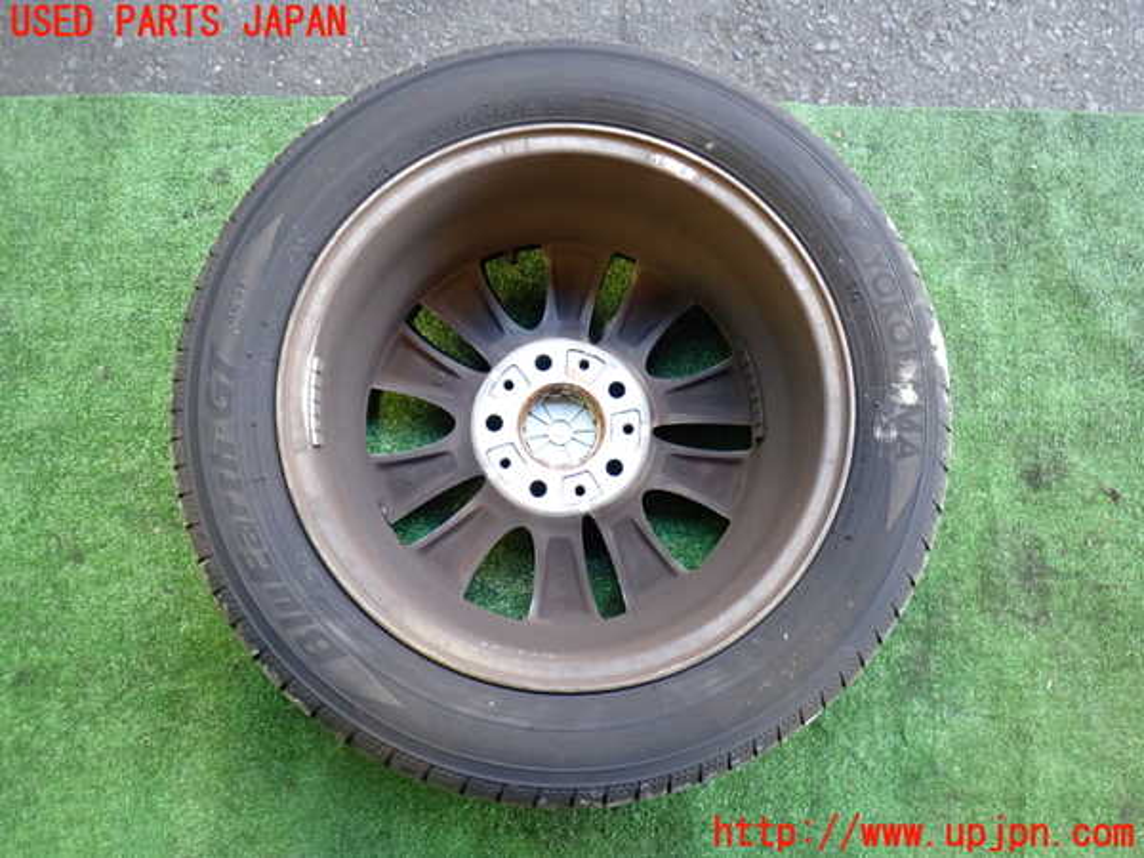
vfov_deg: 46.8
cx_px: 572
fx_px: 991
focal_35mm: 30
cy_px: 429
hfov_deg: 60.0
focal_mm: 5.4
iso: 500
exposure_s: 1/50
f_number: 2.3
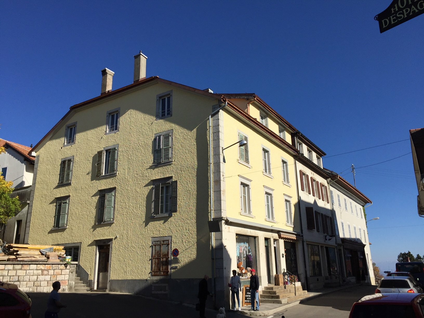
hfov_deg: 61.7
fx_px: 355
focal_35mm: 29
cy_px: 159
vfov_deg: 48.2
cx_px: 212
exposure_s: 1/3968
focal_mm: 4.15
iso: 32
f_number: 2.2
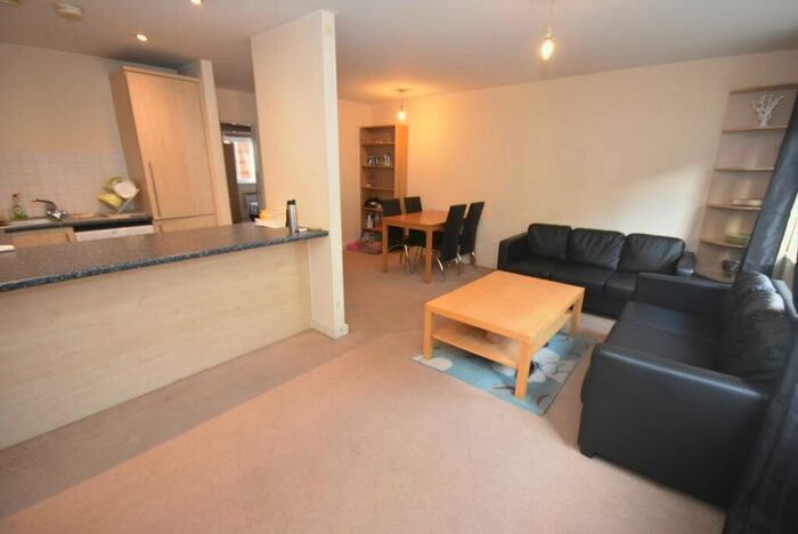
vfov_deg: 77.4
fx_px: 333
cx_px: 399
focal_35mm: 15
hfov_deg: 100.3
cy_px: 267
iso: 1100
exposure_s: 1/60
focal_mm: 10
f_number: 4
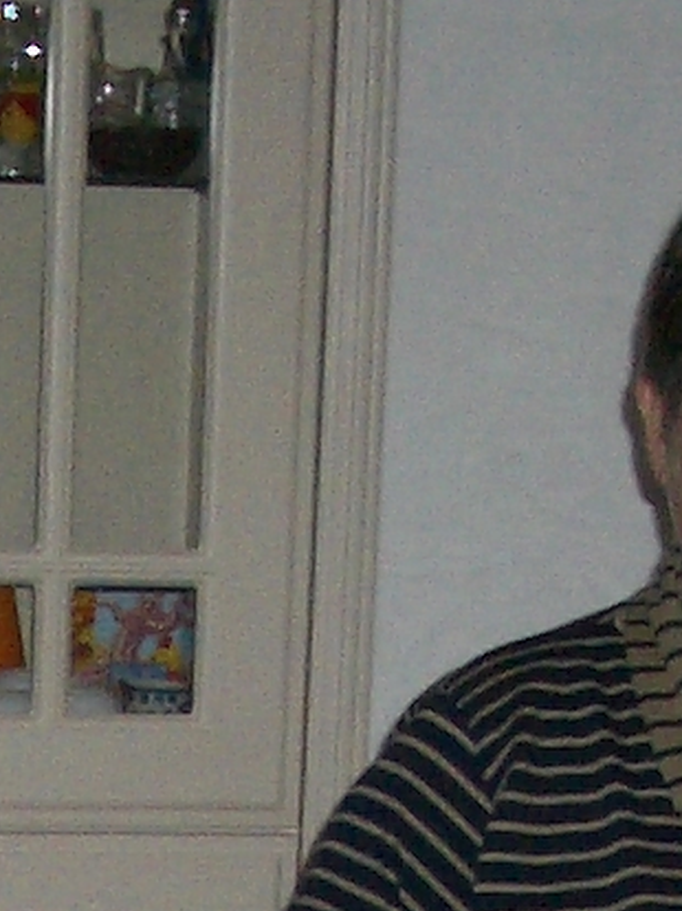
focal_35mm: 195
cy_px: 1727
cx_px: -286
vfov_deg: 9.6
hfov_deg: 7.5
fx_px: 5128
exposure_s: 1/60
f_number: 2.6
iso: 100
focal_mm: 5.8
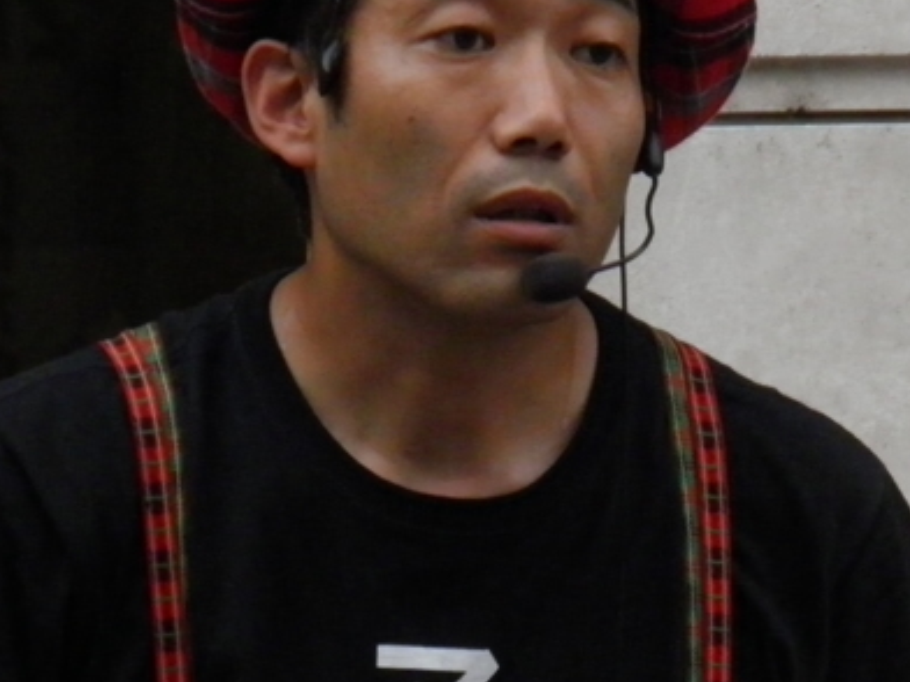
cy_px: 603
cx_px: 541
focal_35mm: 668
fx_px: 17561
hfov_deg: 3.0
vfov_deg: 2.2
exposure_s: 1/800
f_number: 4.2
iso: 250
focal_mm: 46
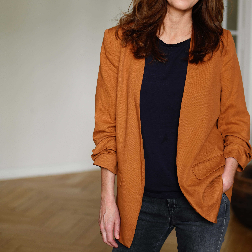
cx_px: 130
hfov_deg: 17.6
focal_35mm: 99
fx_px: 815
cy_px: 62
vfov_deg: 17.5
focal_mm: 70
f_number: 2.8
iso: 400
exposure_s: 1/100
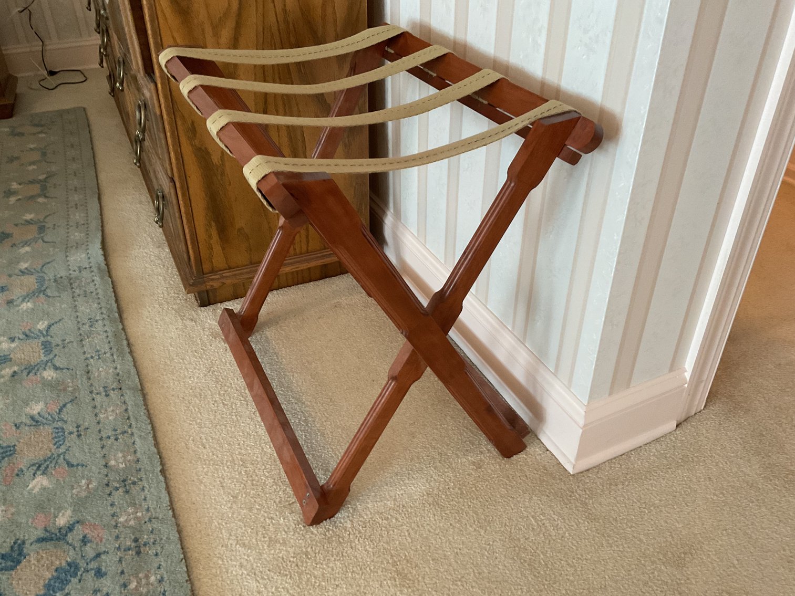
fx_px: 666
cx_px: 398
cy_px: 298
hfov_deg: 61.7
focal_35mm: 29
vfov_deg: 48.2
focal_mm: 3
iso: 200
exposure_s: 1/60
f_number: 1.8
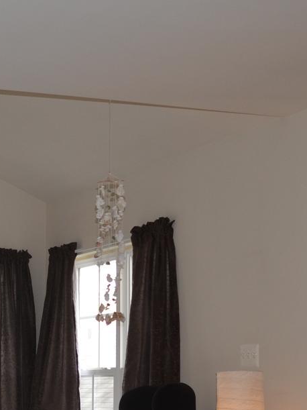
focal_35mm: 87
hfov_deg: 15.7
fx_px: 1029
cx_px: -139
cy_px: 340
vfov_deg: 22.2
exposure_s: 1/125
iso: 220
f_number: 4
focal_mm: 18
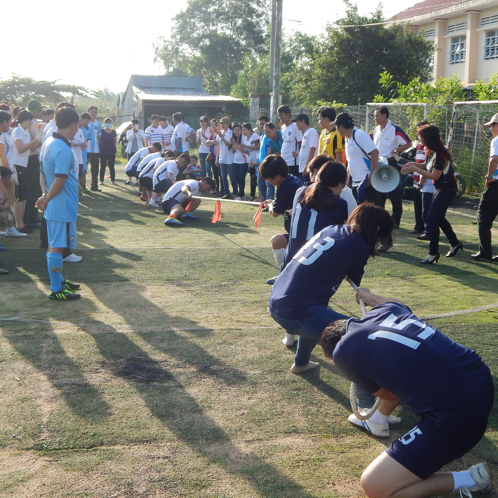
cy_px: 250
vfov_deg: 33.4
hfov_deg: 33.4
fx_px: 830
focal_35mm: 51
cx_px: 265
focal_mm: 7.7
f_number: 3.6
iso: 125
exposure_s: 1/400
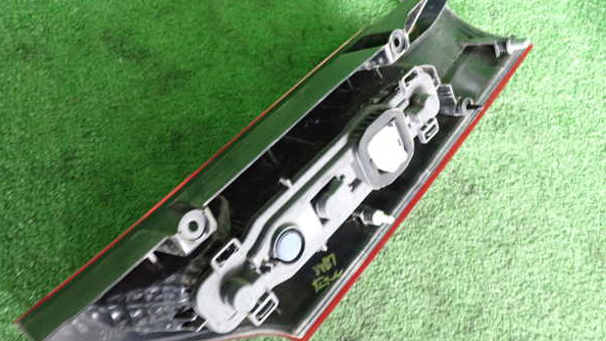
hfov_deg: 59.5
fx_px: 530
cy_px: 160
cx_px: 302
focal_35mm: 33
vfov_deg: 35.6
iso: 800
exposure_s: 1/25
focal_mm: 5.4
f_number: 2.3
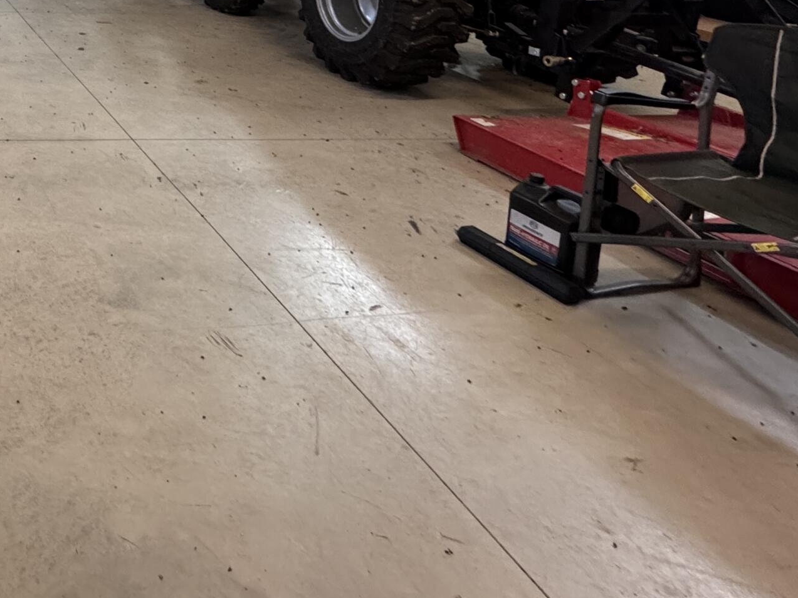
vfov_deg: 34.9
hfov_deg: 41.6
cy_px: -104
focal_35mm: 33
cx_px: -115
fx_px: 761
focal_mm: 2.22
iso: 320
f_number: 2.2
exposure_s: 1/120
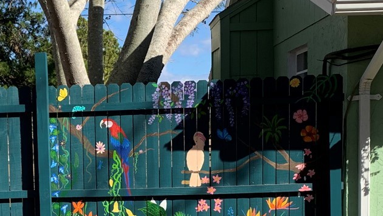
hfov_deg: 28.8
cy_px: 170
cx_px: 87
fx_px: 731
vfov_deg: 16.7
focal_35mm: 72
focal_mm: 4.25
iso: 25
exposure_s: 1/1406
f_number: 1.8
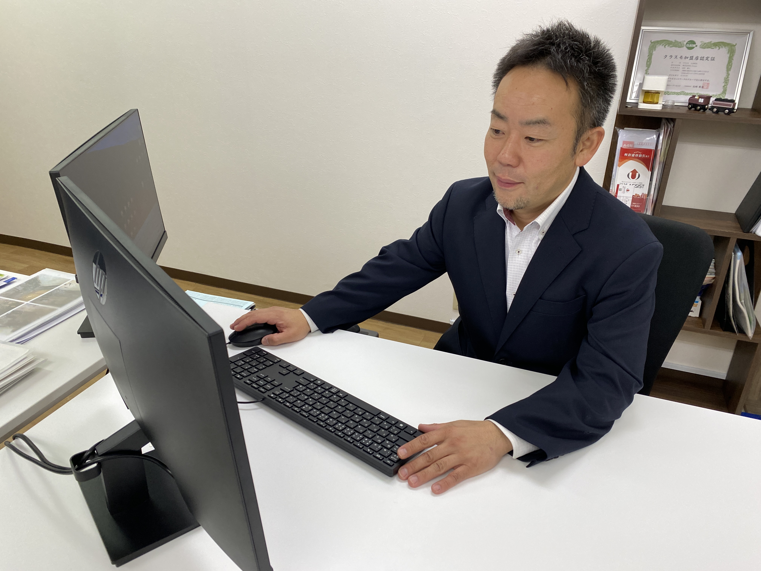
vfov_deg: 53.1
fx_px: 572
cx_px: 380
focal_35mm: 26
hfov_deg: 67.3
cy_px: 286
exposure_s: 1/120
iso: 125
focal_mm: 4.25
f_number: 1.8
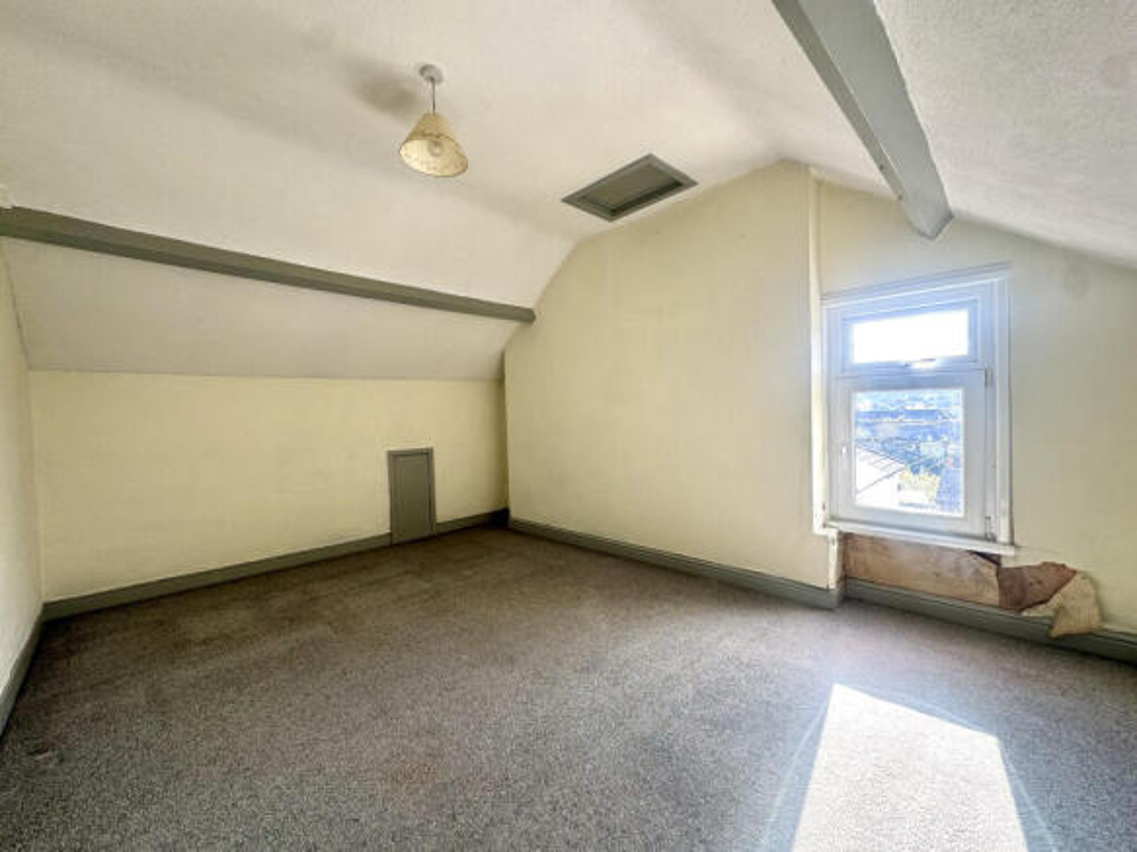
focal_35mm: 14
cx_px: 568
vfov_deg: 85.7
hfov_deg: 102.1
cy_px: 426
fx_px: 460
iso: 64
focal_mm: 2.22
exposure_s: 1/99
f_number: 2.2
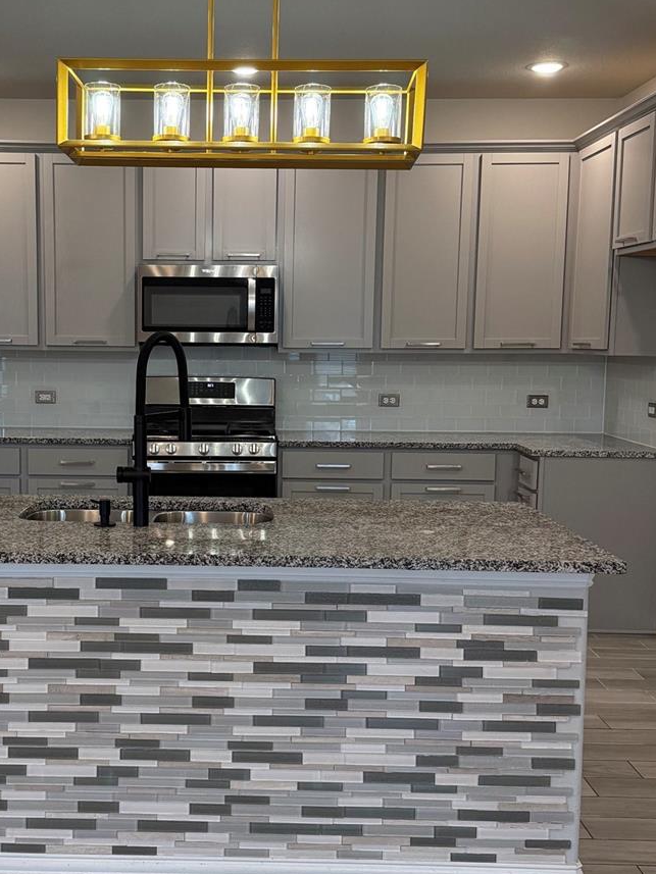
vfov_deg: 43.8
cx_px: 208
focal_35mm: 43
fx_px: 1086
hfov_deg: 33.3
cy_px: 447
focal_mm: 6.76
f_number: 1.78
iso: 200
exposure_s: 1/145
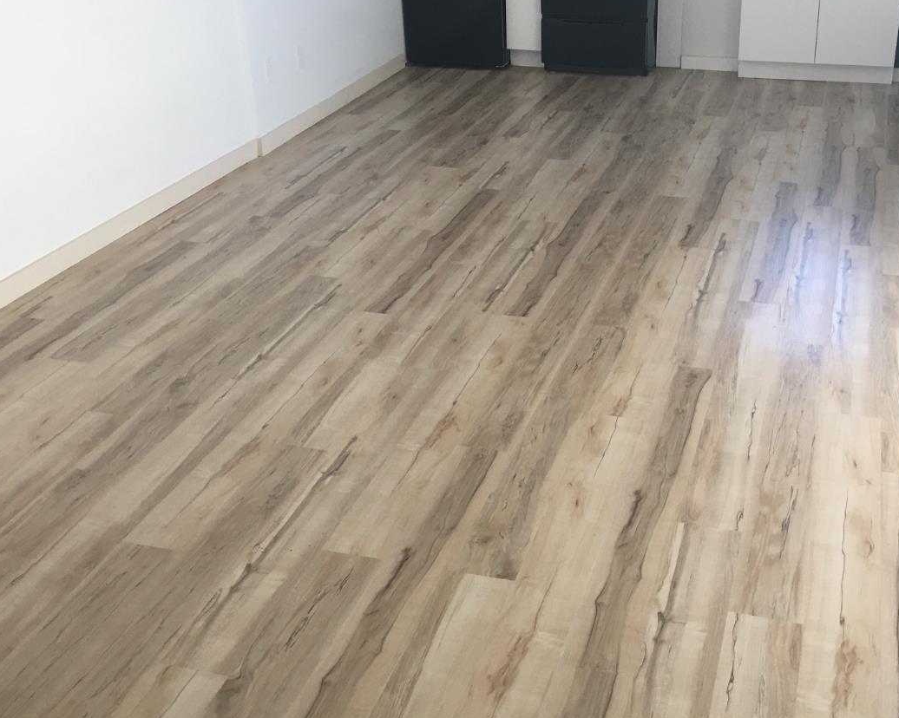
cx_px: 576
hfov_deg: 44.3
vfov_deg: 36.4
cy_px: 299
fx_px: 1090
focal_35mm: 41
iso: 25
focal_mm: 4.15
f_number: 2.2
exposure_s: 1/30
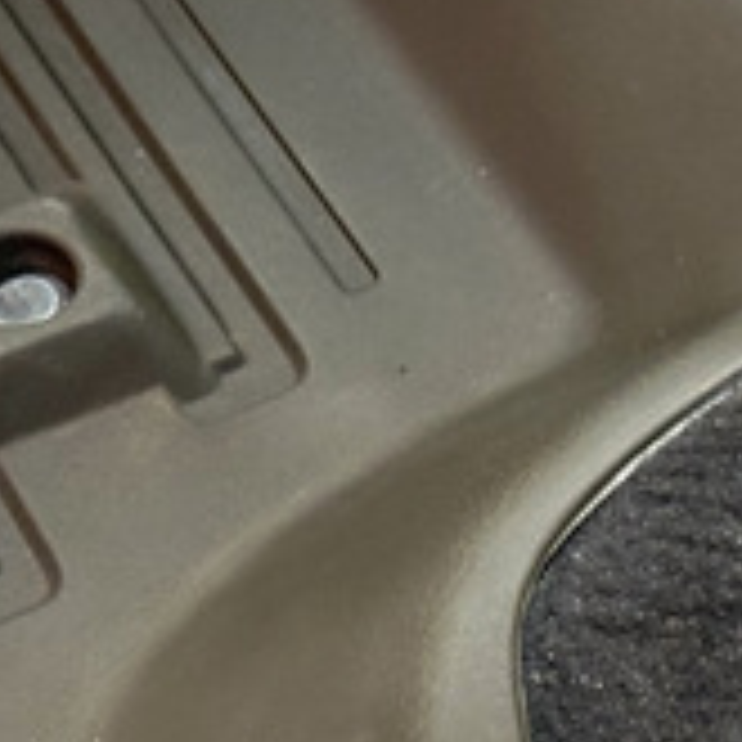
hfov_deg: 10.9
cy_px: 477
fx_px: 3735
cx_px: -387
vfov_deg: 11.3
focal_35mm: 154
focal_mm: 6.86
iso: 640
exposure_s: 1/20
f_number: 1.78
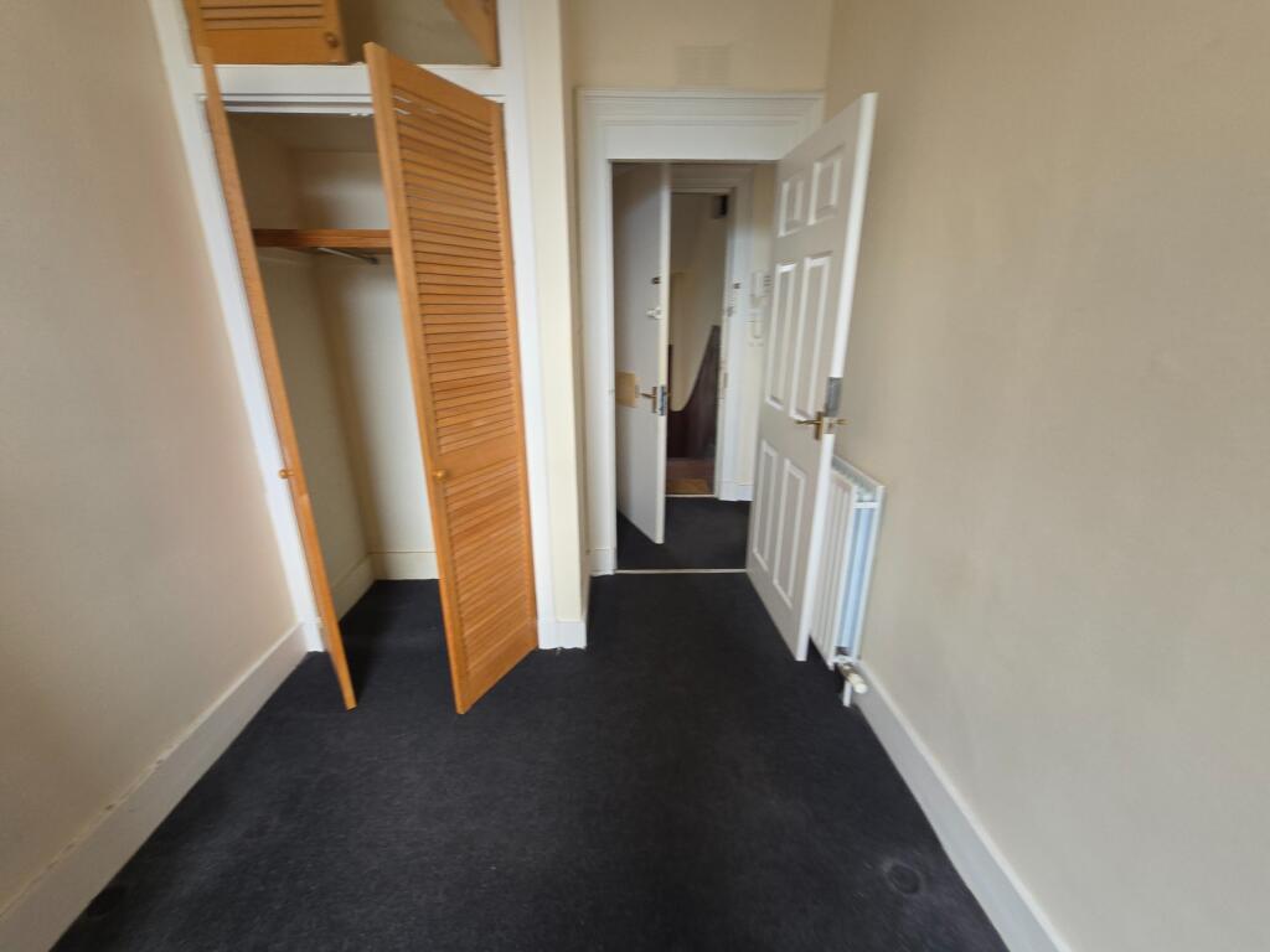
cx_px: 635
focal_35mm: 13
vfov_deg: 89.9
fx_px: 477
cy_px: 476
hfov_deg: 106.2
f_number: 2.2
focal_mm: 2.2
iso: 64
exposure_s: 1/50
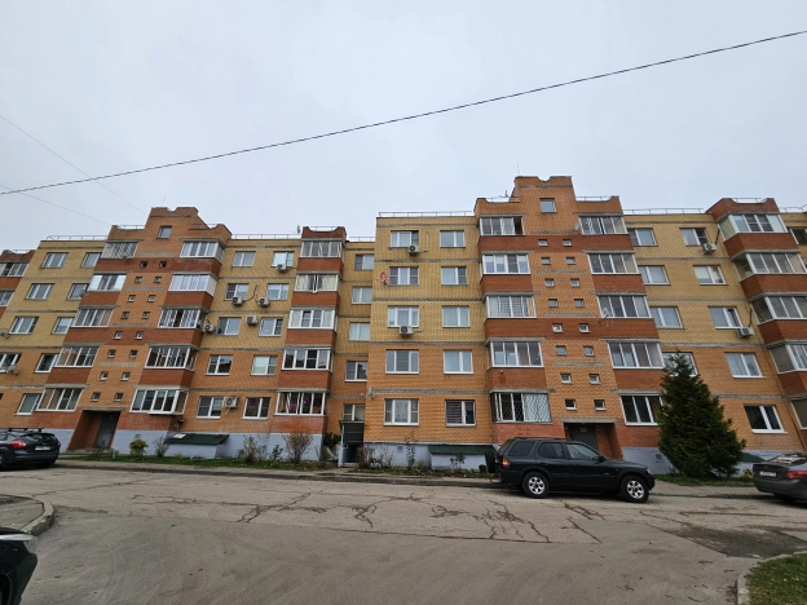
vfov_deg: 89.9
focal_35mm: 13
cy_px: 302
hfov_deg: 106.2
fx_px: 303
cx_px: 404
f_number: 2.2
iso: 50
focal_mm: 2.2
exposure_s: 1/562
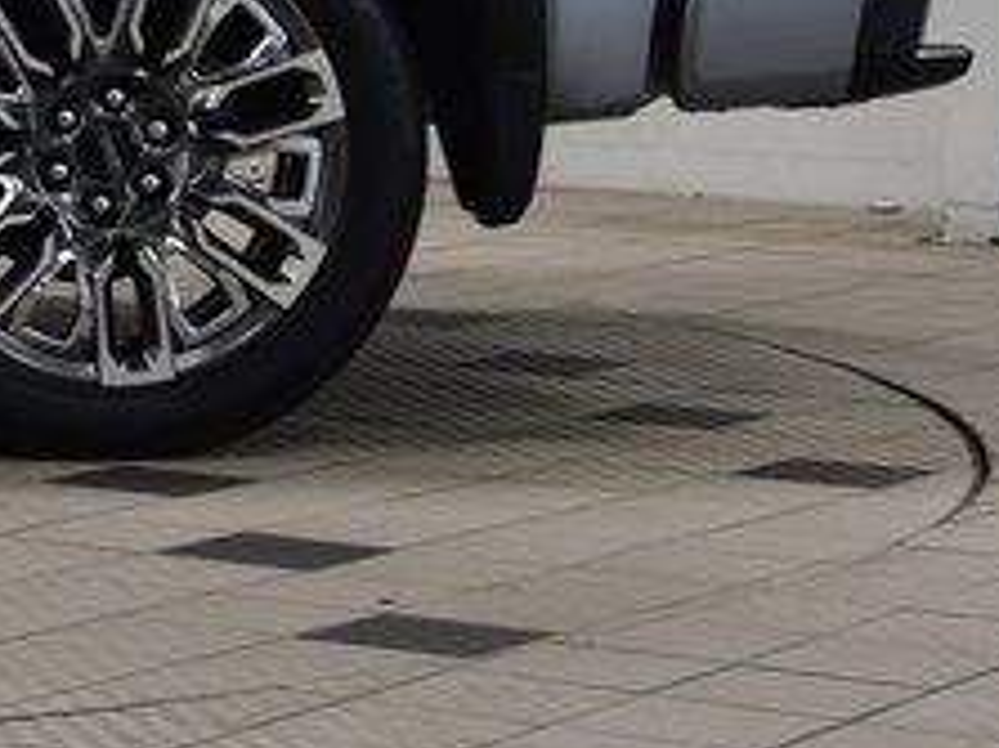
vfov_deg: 7.6
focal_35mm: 192
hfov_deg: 9.4
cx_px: -1227
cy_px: -208
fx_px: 5544
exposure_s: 1/20
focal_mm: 29
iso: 400
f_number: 6.3
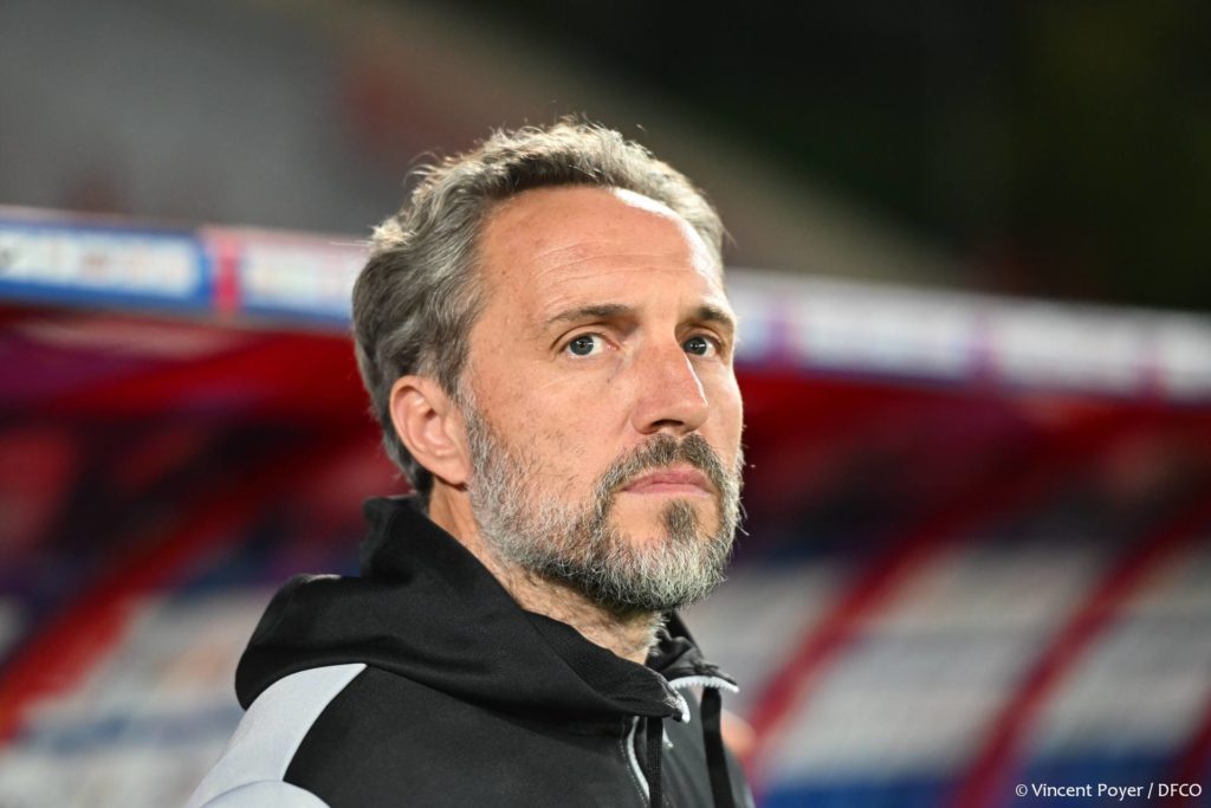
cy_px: 404
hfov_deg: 10.3
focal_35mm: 200
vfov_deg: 6.9
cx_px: 606
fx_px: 6728
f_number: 2.8
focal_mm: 200
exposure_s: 1/800
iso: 2500
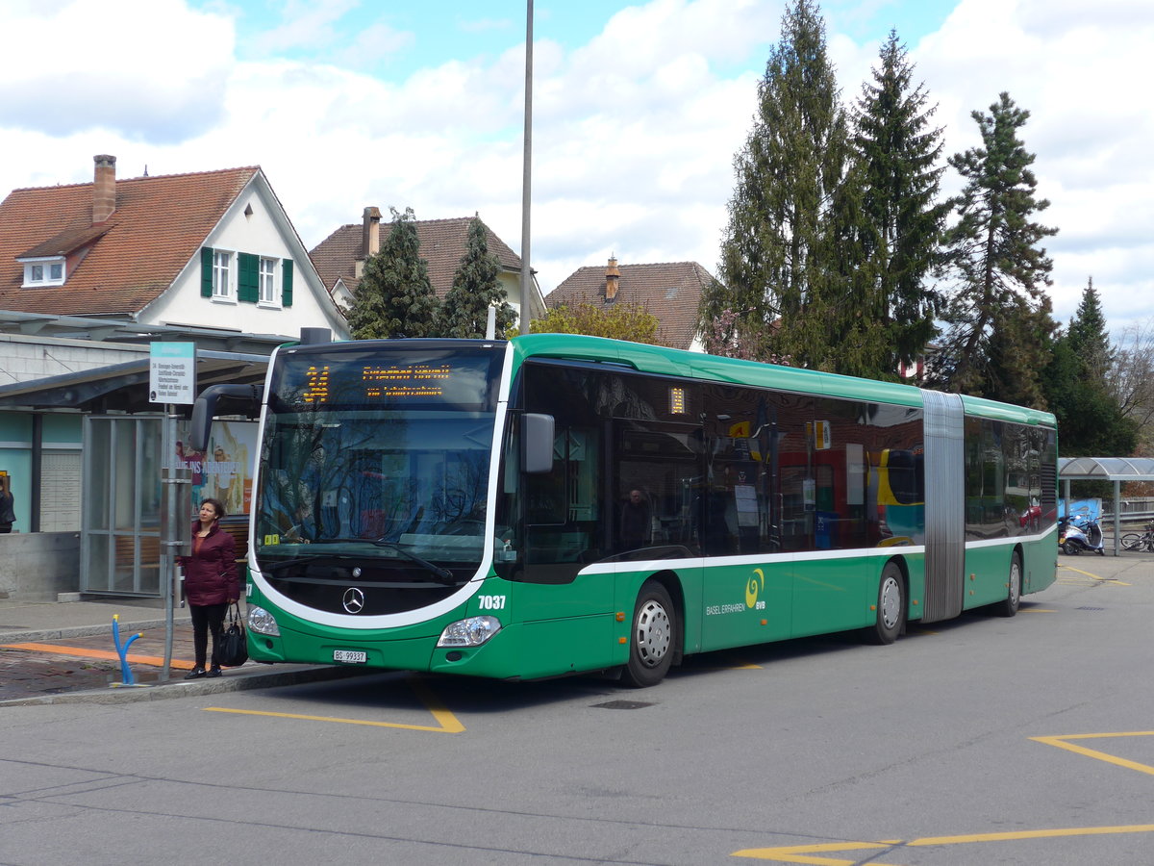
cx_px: 577
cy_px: 433
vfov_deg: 24.8
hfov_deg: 32.7
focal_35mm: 59
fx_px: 1967
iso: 80
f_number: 3.5
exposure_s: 1/500
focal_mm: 12
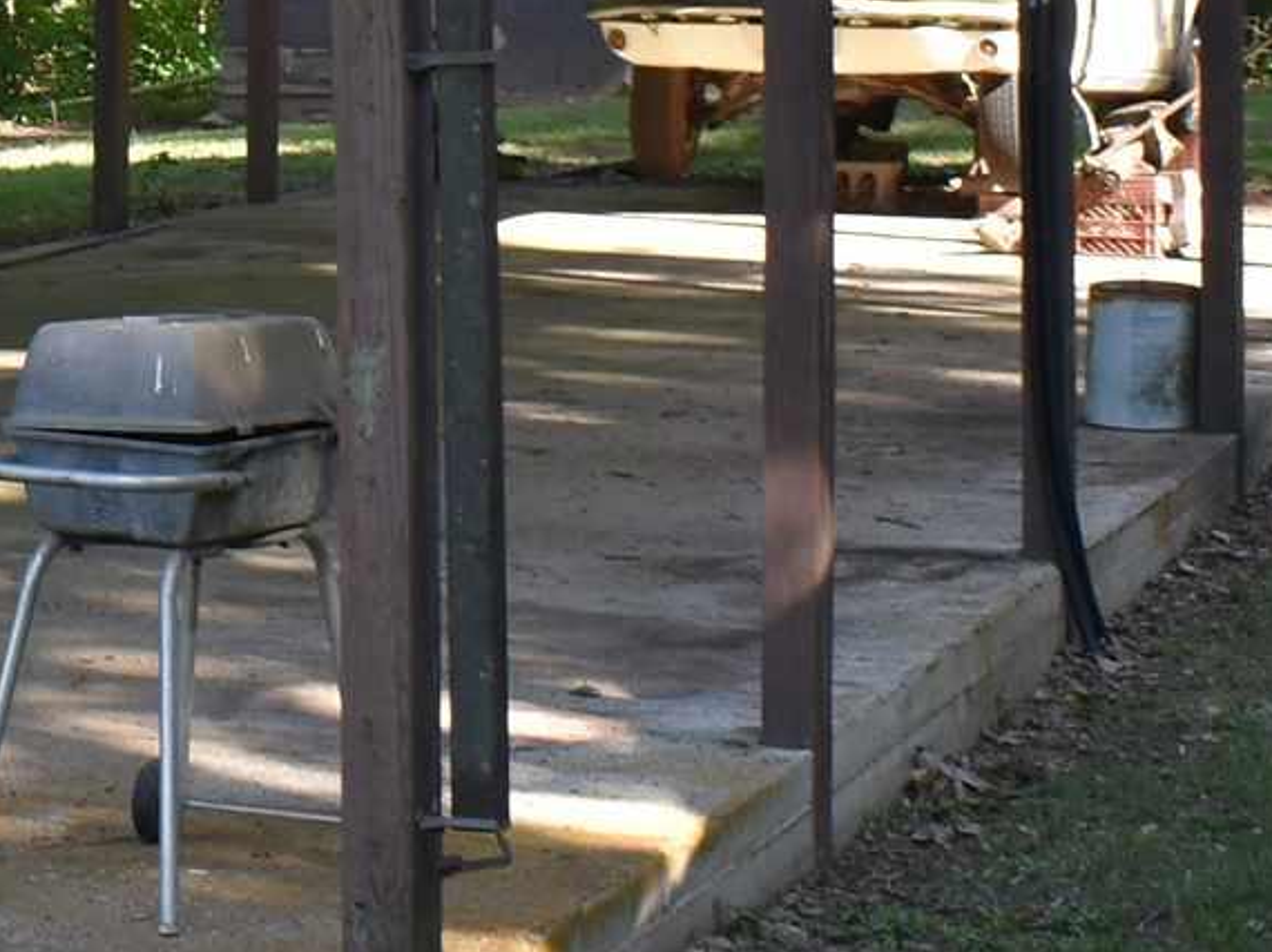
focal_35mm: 140
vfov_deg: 10.4
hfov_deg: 13.5
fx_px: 5142
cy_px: -272
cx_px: -484
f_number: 5.6
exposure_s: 1/250
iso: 280
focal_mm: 18
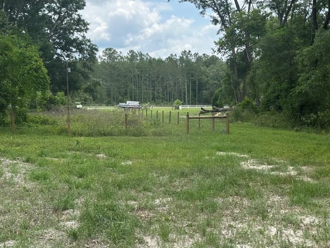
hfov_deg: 41.0
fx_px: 439
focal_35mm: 46
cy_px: 116
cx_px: 132
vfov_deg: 31.5
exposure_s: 1/1639
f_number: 1.78
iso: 80
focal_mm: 6.86
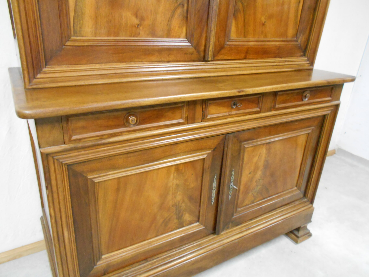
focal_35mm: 26
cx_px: 184
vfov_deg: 53.1
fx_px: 277
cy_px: 138
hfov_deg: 67.3
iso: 640
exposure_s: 1/8
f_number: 3.2
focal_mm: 4.6
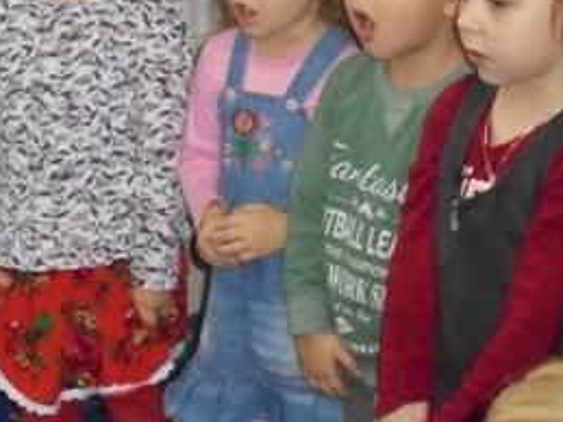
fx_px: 1967
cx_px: 513
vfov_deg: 12.2
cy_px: 91
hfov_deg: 16.1
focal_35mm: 121
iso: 800
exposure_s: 1/60
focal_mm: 8.9
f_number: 4.8
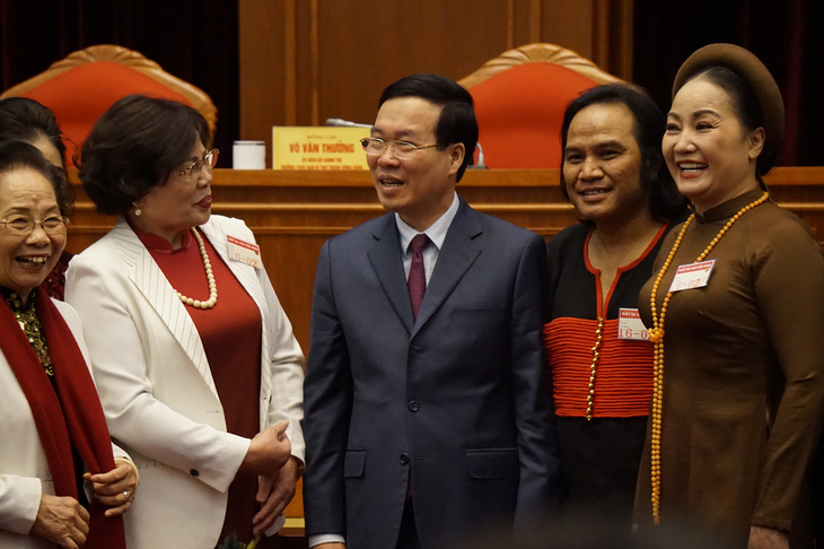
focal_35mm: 156
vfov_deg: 8.8
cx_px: 412
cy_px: 274
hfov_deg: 13.2
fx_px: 3569
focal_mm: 104
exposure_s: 1/125
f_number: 5.6
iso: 4000
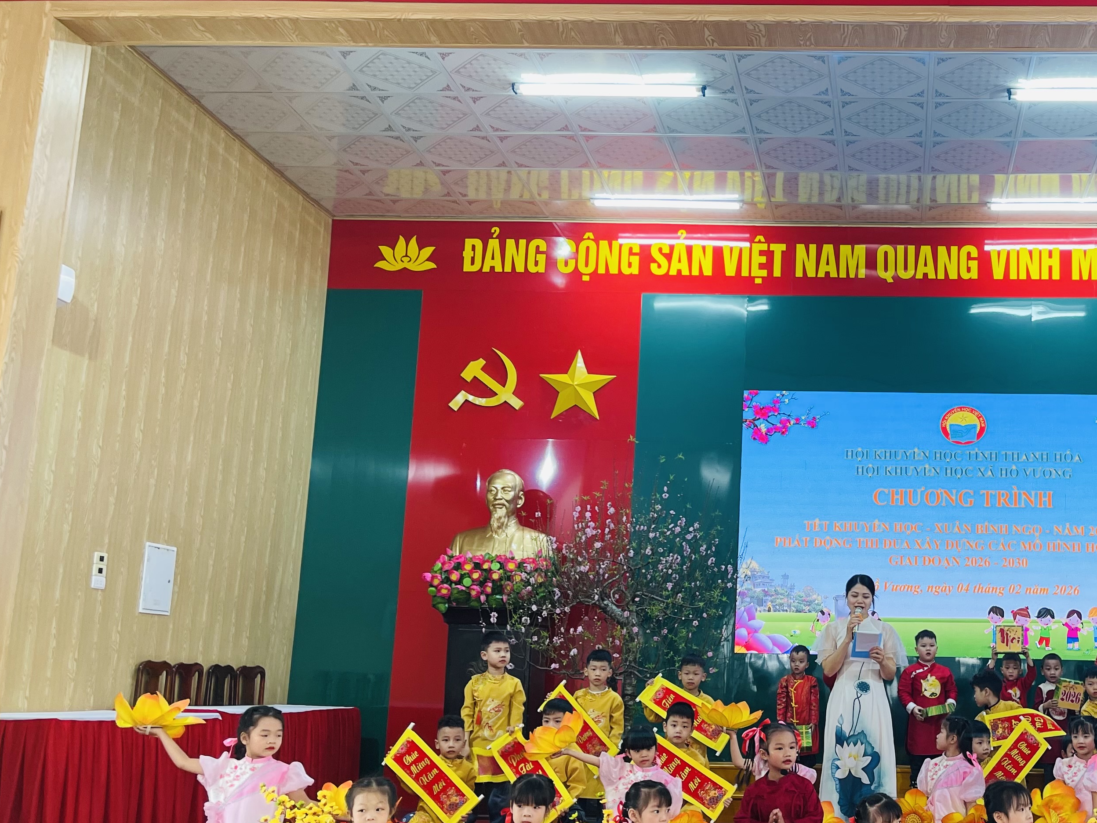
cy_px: 448
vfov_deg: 34.3
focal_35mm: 42
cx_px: 853
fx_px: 1331
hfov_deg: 43.0
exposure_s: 1/100
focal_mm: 5.1
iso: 100
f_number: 1.6
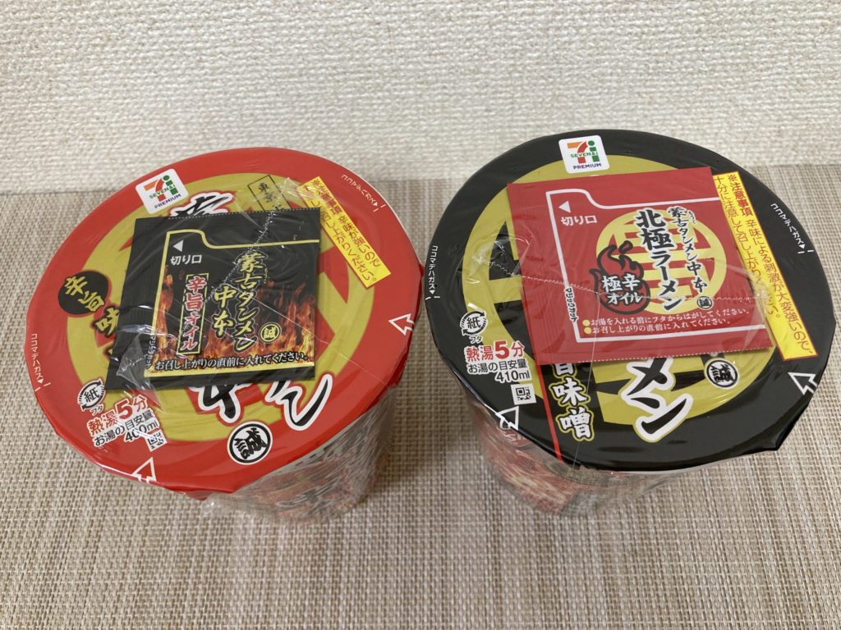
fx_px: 680
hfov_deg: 63.4
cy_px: 315
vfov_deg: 49.7
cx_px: 420
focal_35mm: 28
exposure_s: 1/59
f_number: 1.8
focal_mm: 3.99
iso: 125
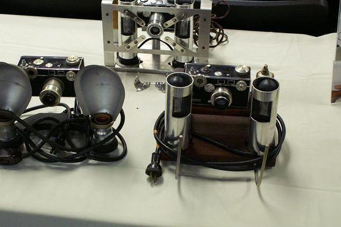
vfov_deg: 22.0
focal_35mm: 62
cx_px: 144
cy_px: 96
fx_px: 583
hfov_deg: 32.6
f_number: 5.6
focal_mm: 35
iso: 1600
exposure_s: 1/50
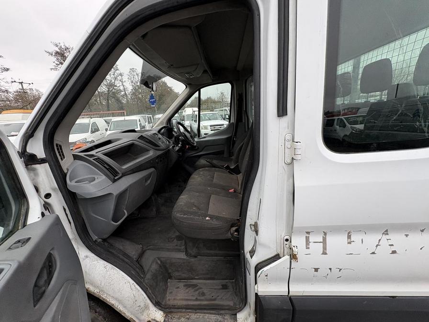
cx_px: 214
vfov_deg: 85.7
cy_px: 161
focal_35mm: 14
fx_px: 174
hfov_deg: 102.1
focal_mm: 2.22
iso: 40
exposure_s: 1/99
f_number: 2.2
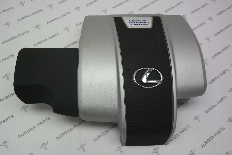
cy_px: 78
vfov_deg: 45.0
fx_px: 187
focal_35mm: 29
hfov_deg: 63.7
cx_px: 116
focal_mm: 19
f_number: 3.5
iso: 100
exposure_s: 1/80
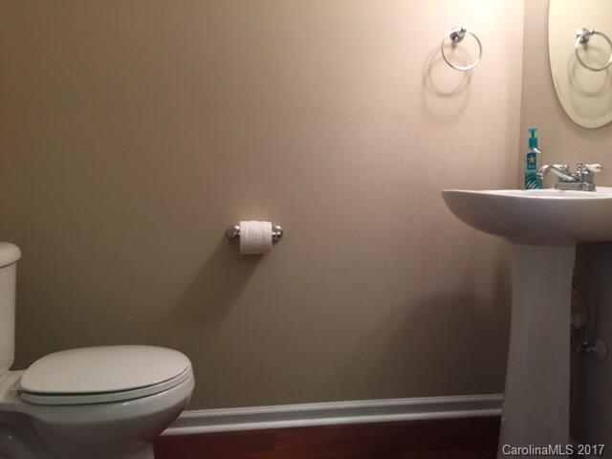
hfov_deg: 61.7
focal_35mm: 29
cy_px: 230
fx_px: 513
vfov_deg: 48.2
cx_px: 306
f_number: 2.2
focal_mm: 4.15
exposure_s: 1/30
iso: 125
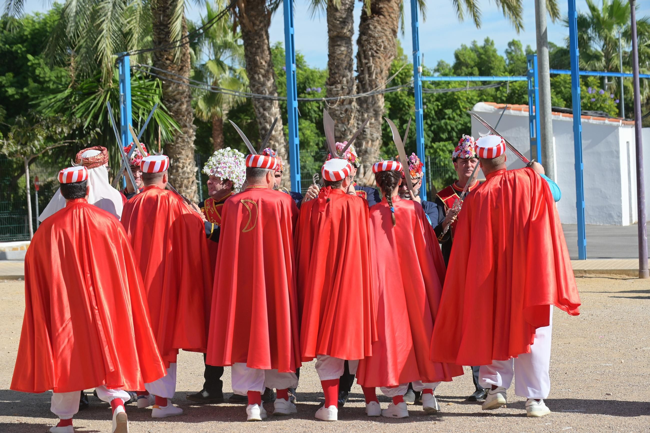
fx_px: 1895
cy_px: 216
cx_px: 325
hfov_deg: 19.5
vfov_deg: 13.0
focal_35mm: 105
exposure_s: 1/1000
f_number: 8
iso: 400
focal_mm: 105
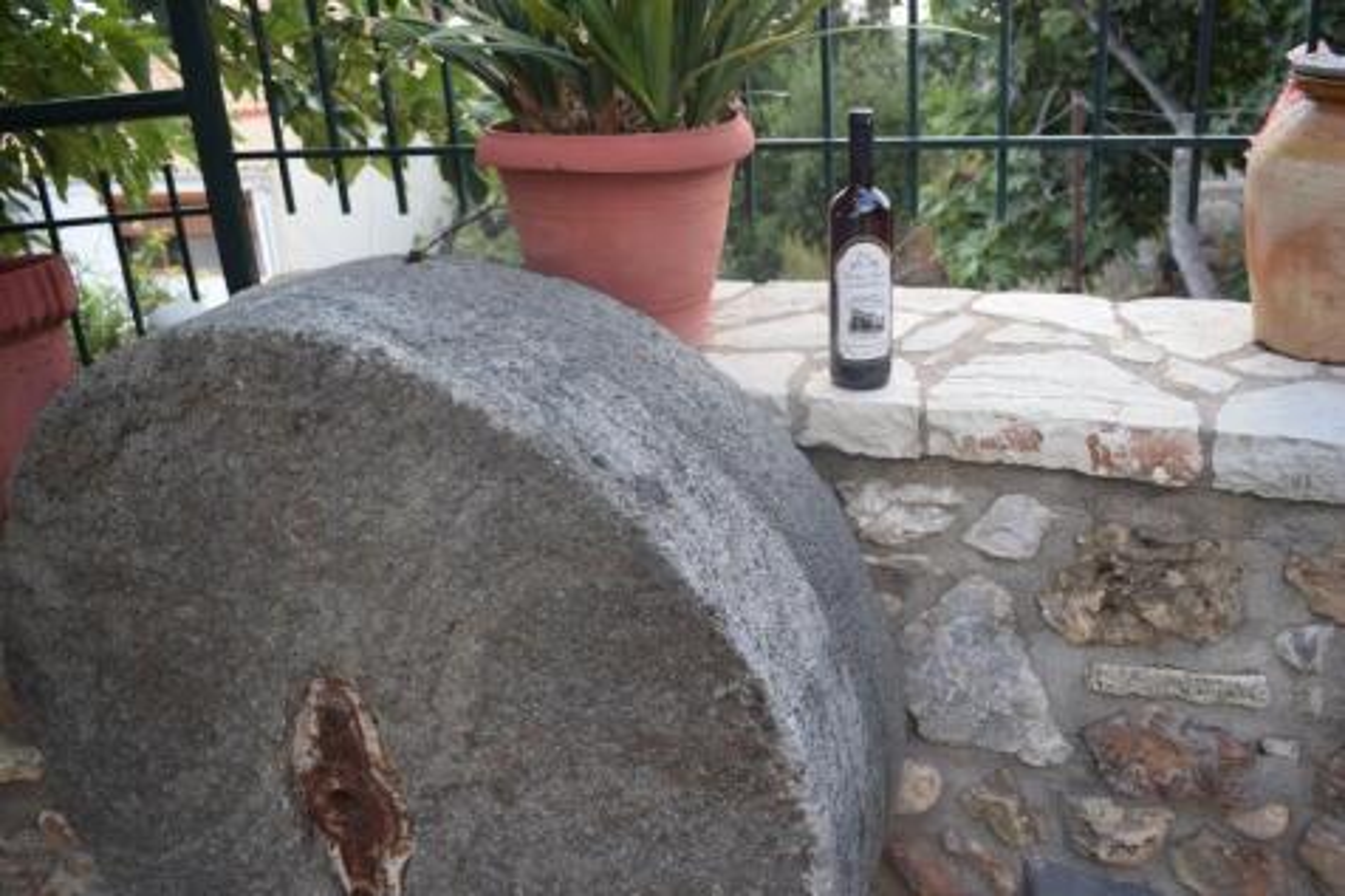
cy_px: 448
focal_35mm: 30
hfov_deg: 61.9
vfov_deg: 43.6
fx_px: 1120
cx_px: 672
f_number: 5
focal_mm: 20
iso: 400
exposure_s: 1/125
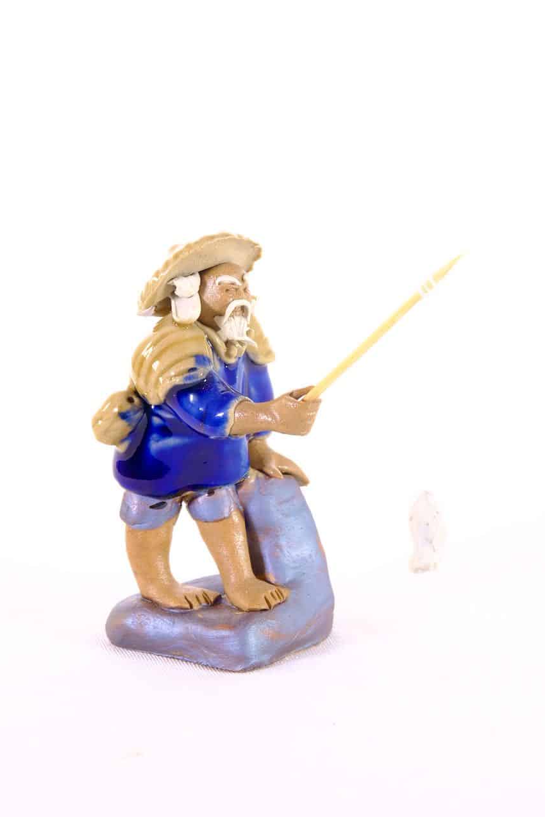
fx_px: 4925
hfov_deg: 6.3
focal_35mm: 217
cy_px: 408
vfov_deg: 9.5
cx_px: 272
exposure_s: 1/20
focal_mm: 143.9
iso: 800
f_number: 11
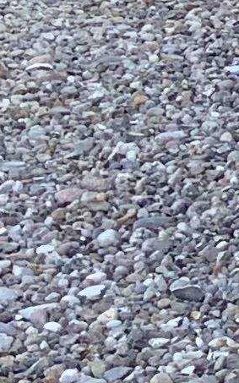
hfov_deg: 4.4
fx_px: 2471
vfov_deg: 8.8
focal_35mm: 237
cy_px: -56
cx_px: 1344
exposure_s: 1/120
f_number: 2.4
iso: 64
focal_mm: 3.3
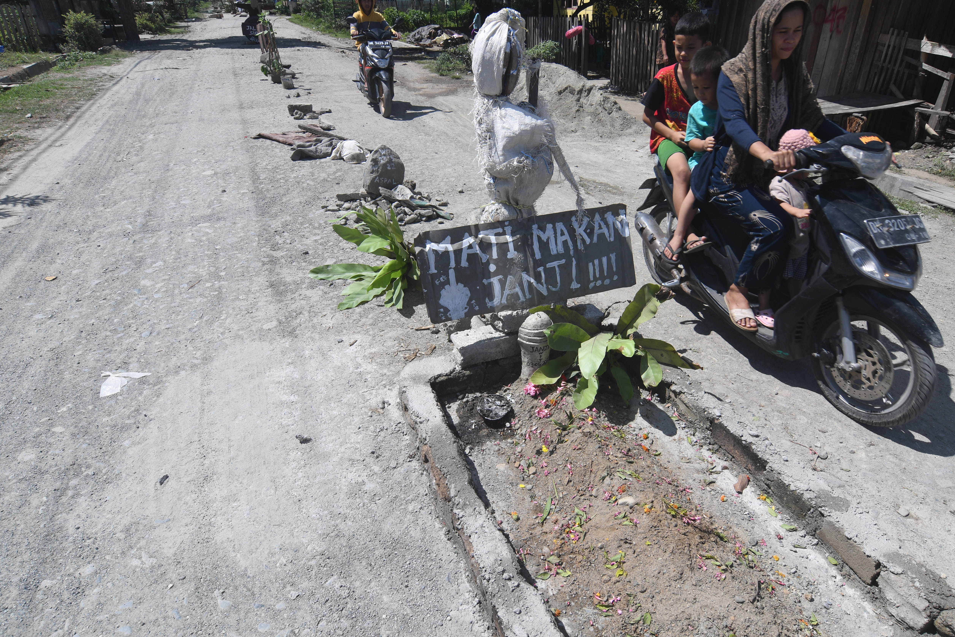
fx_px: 531
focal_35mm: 20
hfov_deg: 83.7
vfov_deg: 61.9
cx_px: 524
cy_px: 302
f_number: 6.3
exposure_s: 1/320
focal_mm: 12
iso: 125
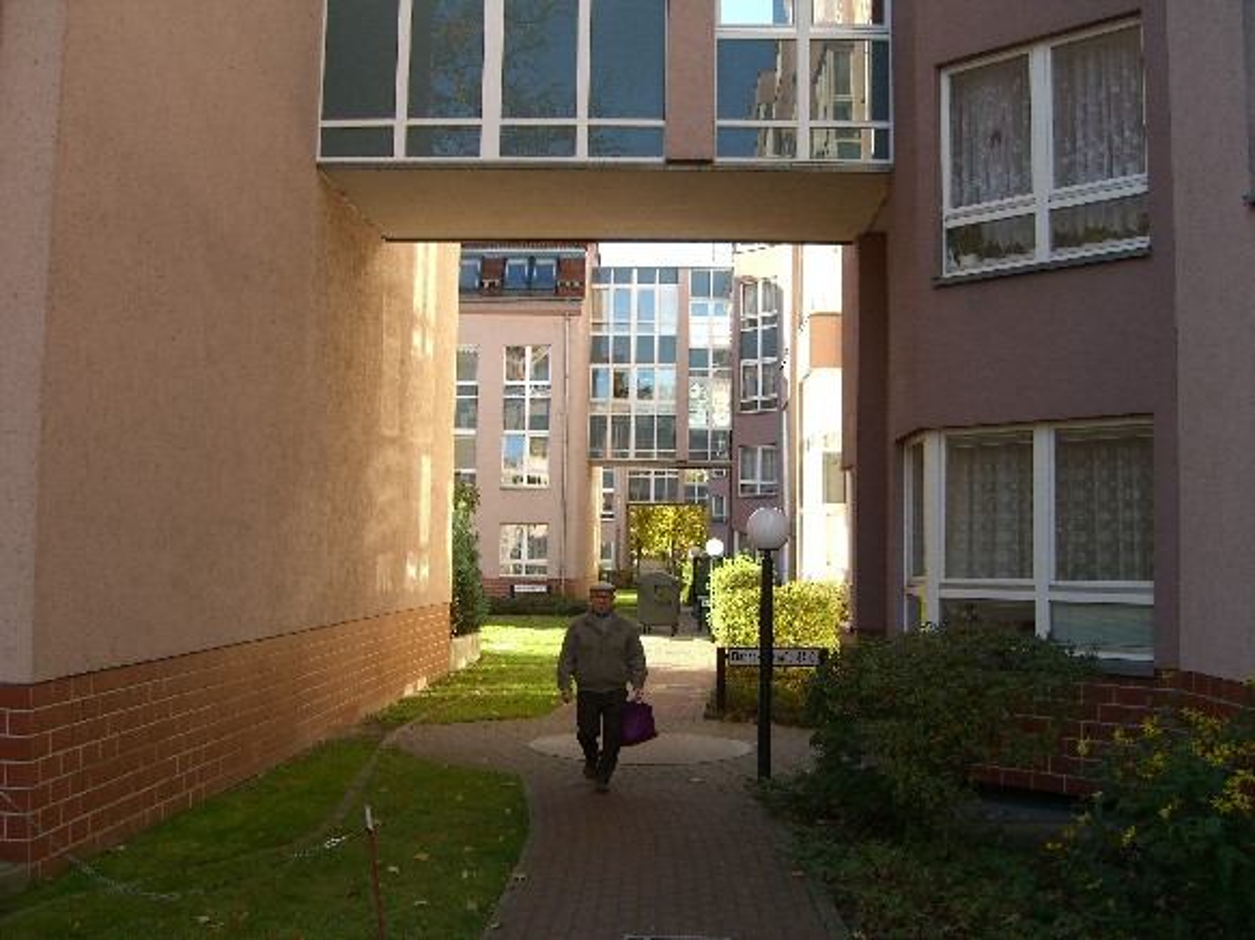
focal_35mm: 38
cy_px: 470
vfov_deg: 37.7
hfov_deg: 49.0
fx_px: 1377
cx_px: 628
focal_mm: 7.9
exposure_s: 1/200
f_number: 2.8
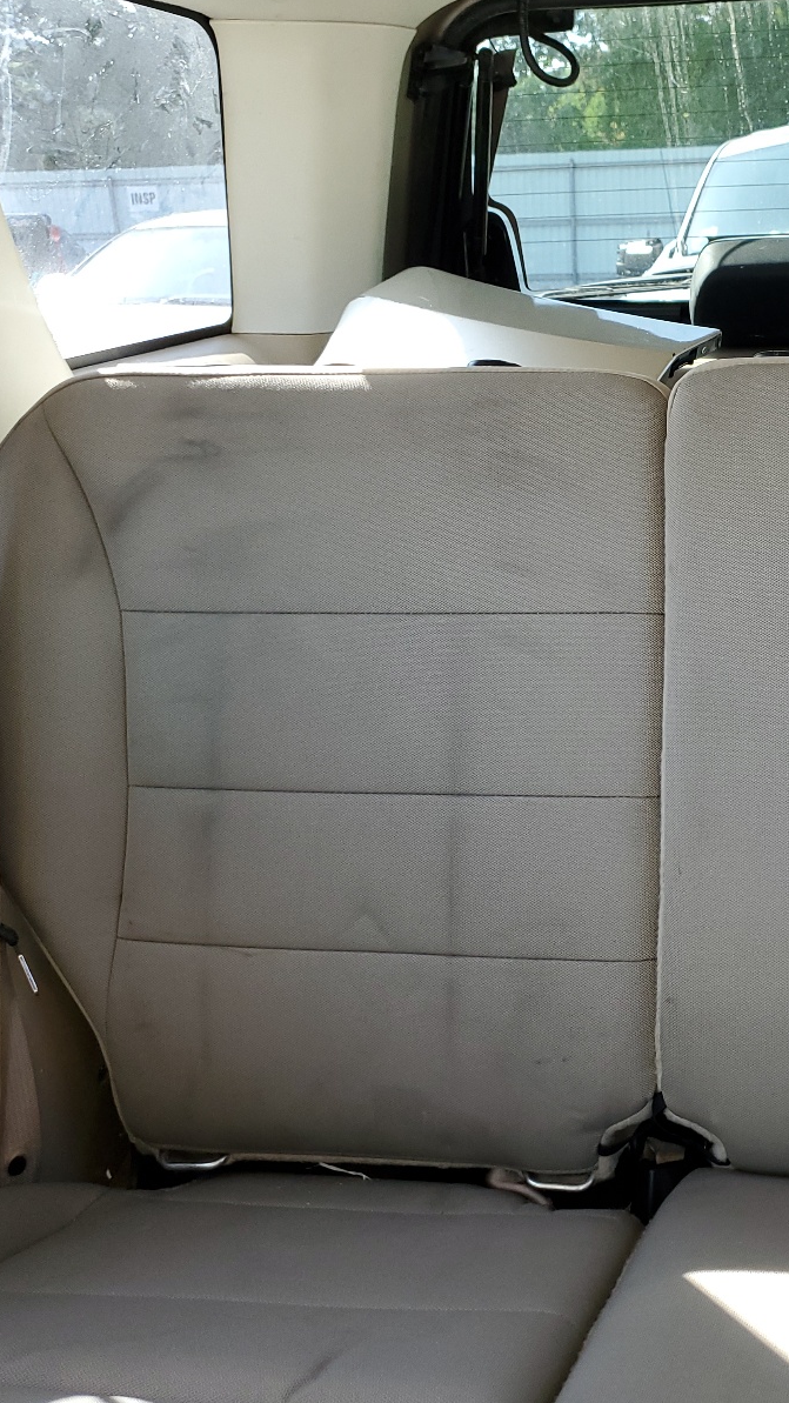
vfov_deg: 52.8
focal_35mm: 38
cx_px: 804
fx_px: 1413
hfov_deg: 29.0
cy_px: 702
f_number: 1.5
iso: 75
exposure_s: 1/120
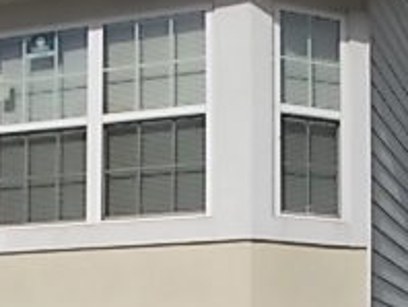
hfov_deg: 23.2
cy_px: 319
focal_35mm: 84
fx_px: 991
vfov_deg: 17.1
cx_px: 245
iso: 80
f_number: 8
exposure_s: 1/250
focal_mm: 4.6
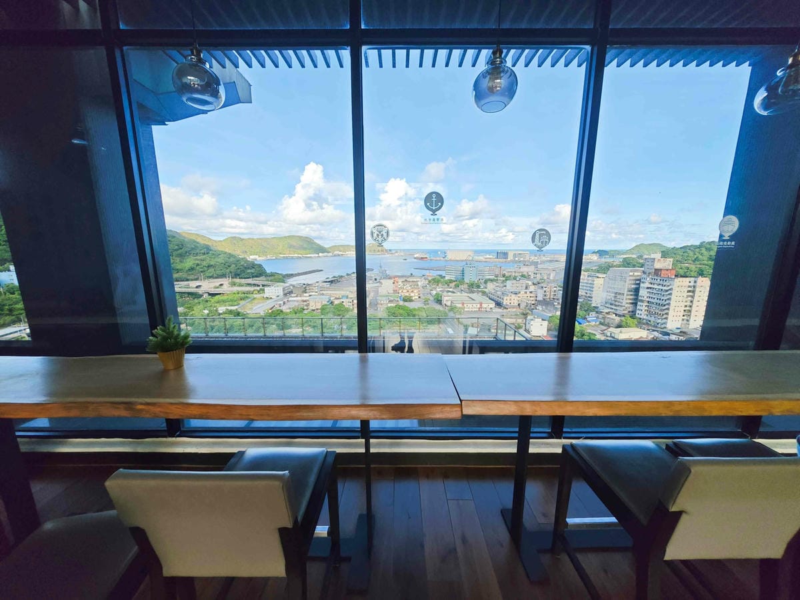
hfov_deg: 110.5
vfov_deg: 94.5
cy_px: 300
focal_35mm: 12
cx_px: 400
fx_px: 277
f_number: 1.8
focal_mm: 2.03
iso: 50
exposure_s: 1/1600
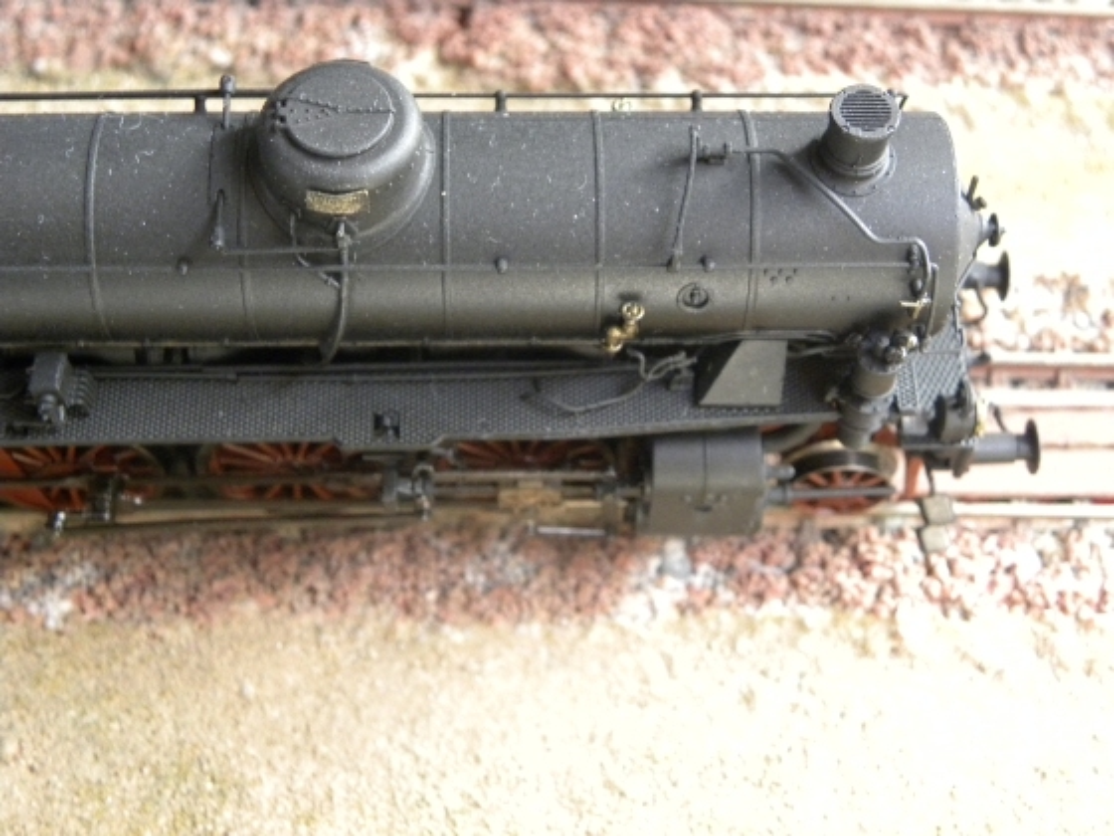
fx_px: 1867
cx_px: 557
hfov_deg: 33.2
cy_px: 418
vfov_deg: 25.2
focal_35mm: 58
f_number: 3.5
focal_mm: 10.3
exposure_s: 1/22.3
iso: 400
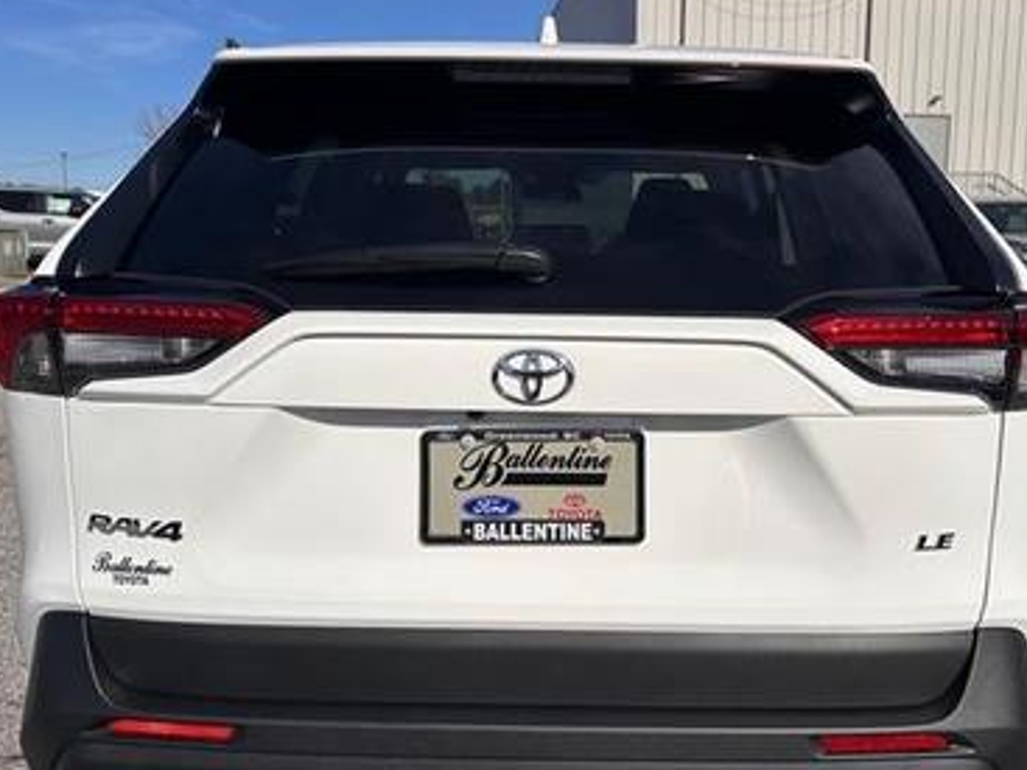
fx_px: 979
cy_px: 409
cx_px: 551
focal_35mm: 33
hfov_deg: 55.3
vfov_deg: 42.9
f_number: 1.78
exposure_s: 1/13699
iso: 80
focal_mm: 6.86
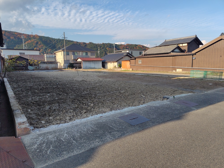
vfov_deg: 58.9
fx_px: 149
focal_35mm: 23
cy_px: 84
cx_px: 112
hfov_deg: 73.9
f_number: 1.9
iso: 50
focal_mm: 5.6
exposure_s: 1/753
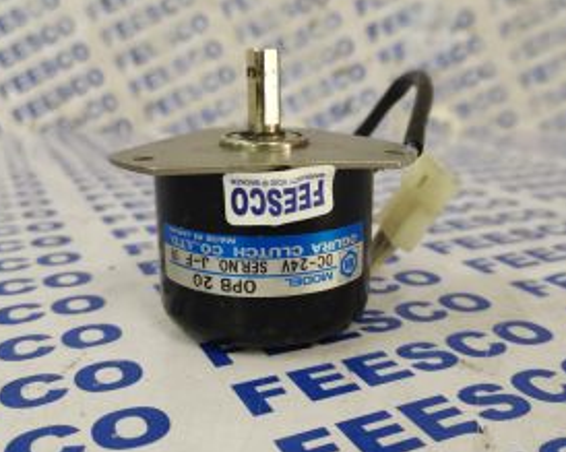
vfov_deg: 40.1
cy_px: 204
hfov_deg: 49.0
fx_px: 620
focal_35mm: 37
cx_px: 318
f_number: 1.8
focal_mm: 5.58
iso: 400
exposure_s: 1/33.3
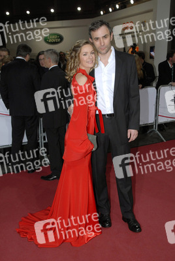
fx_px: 283
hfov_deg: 34.3
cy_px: 130
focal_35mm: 39
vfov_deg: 49.5
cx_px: 88
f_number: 5.6
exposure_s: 1/100
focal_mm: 26
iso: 500
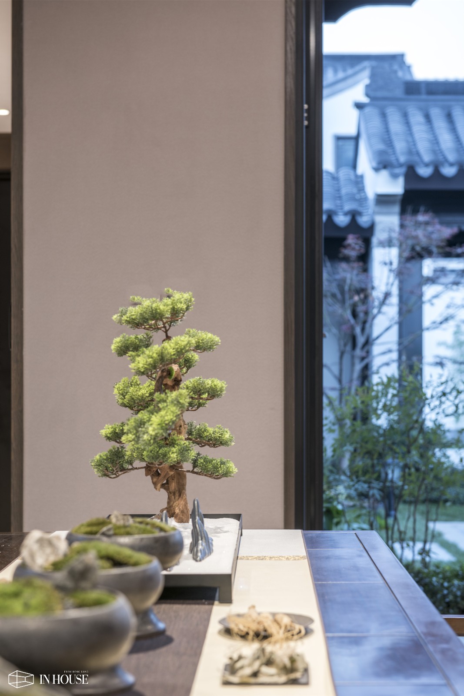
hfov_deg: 21.9
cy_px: 348
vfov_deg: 32.4
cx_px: 232
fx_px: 1198
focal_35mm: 62
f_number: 5
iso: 100
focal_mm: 62
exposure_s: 1/3
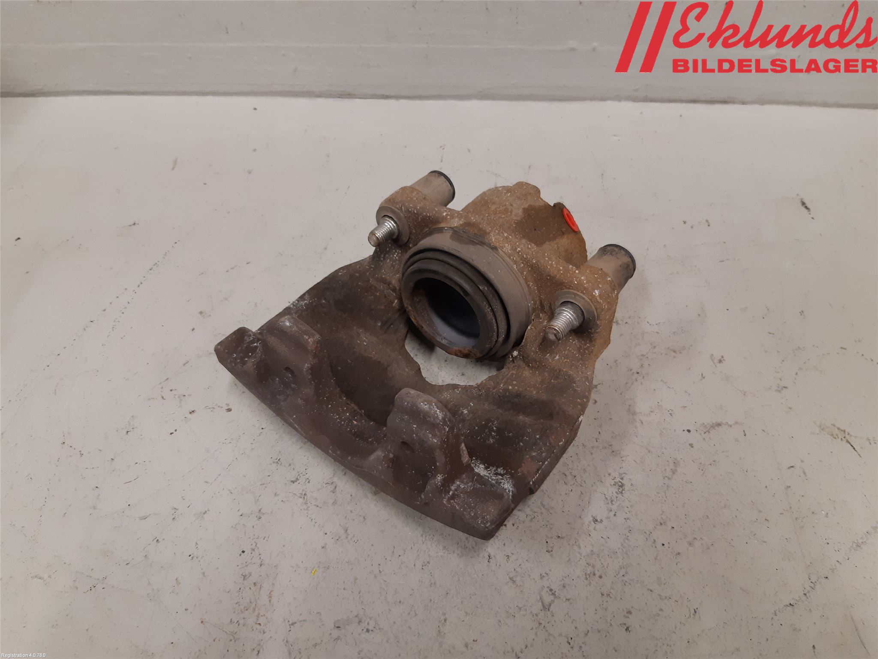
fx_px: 659
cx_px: 439
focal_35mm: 26
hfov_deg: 67.3
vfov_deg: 53.1
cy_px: 330
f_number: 1.7
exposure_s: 1/50
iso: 160
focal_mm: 3.93
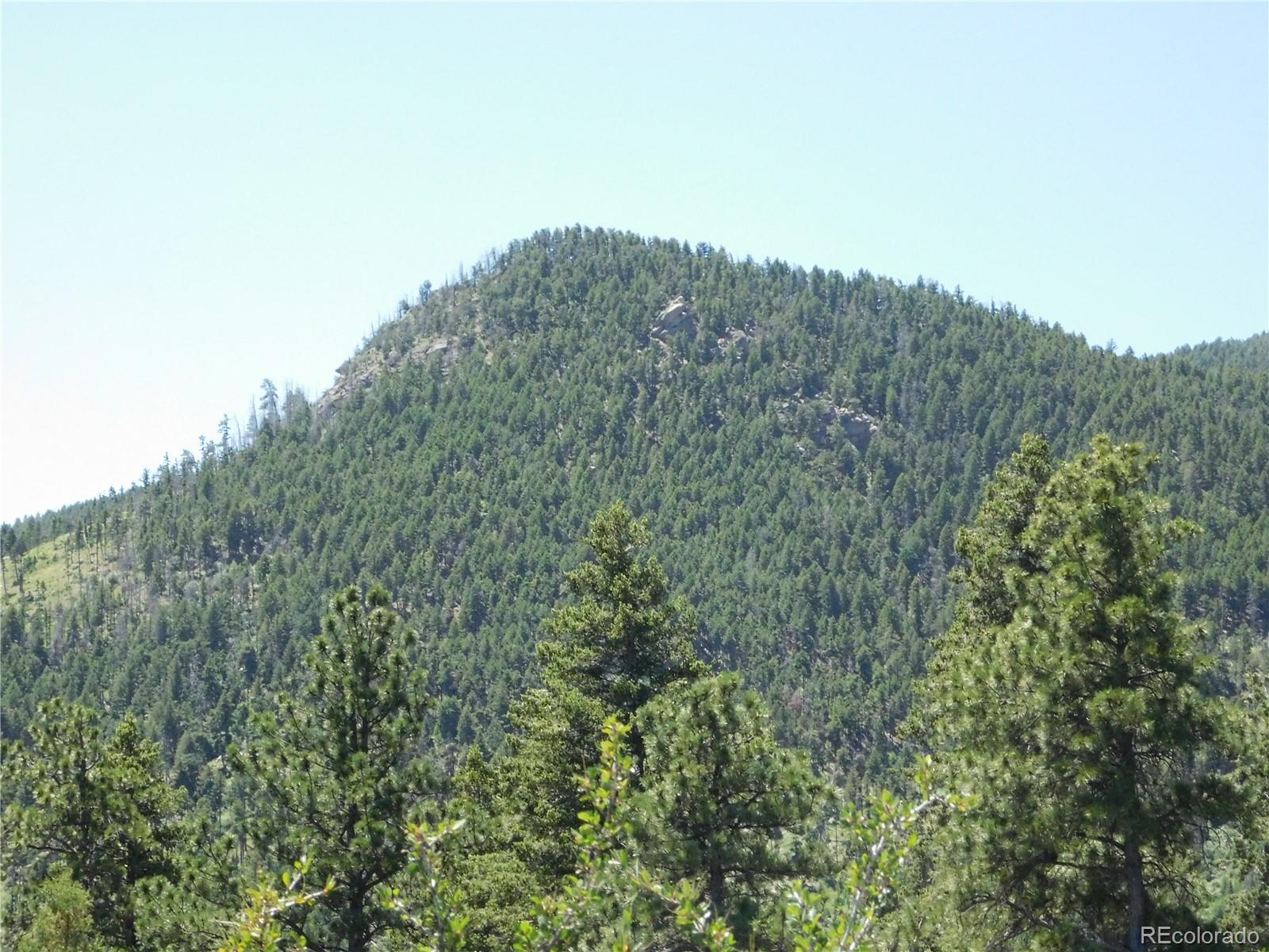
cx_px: 634
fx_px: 3336
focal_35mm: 91
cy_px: 476
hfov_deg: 21.5
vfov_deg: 16.2
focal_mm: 16.1
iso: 800
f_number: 9
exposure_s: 1/400
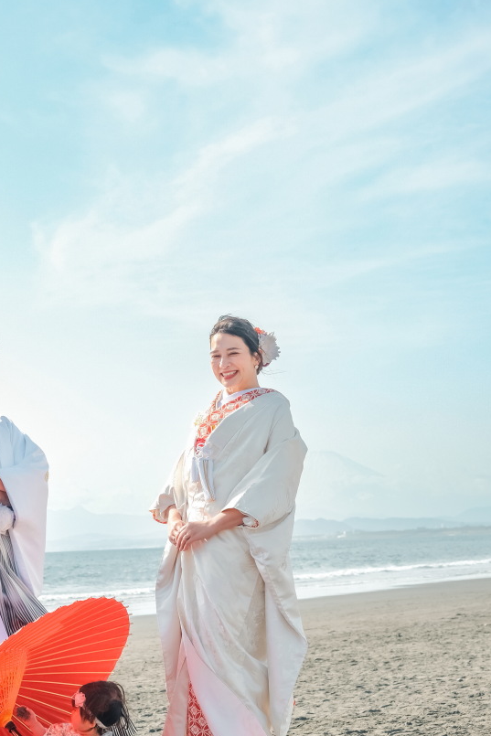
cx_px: 134
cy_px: 398
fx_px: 1615
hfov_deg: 17.2
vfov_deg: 25.7
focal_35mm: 79
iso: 160
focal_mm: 35.3
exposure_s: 1/500
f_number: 5
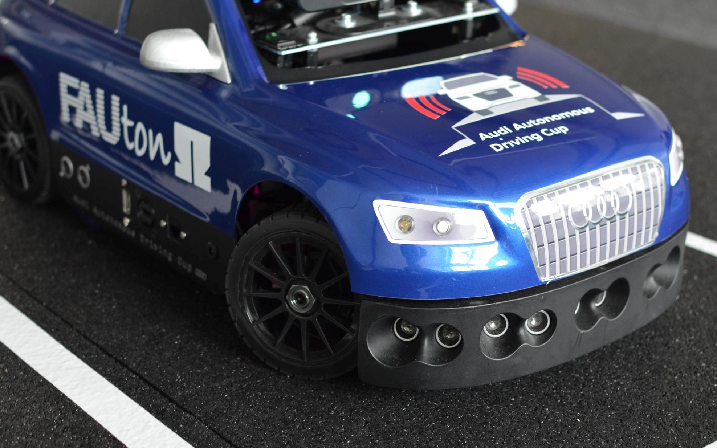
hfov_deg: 30.8
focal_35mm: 67
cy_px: 152
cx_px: 359
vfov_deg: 19.5
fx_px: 1302
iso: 500
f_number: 3.5
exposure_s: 1/30
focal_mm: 35
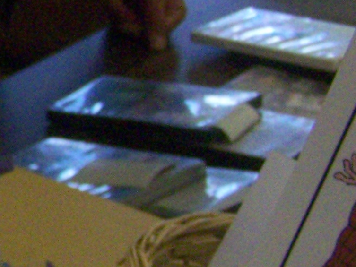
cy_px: 106
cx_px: -297
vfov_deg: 9.6
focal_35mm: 155
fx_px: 1594
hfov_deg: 11.7
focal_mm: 6.3
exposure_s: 1/800
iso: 400
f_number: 3.2
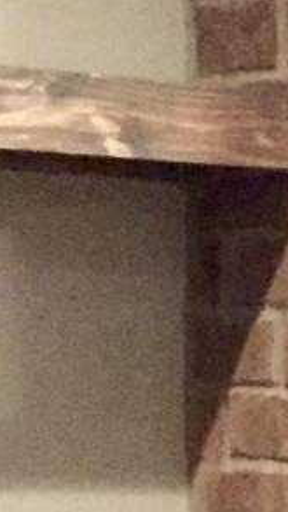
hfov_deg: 5.3
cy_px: 751
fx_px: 2930
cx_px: 885
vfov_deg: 9.7
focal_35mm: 216
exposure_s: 1/15
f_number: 2.2
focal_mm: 4.15
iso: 400
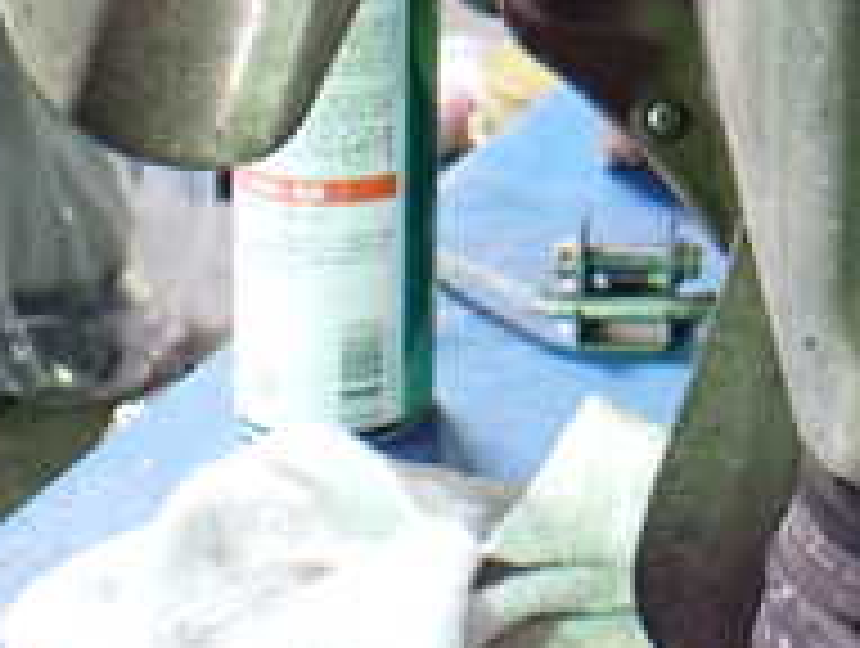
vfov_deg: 14.8
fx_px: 2340
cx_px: 1135
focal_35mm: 94
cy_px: -292
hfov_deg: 19.2
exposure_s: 1/50
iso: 800
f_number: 2.3
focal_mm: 5.4
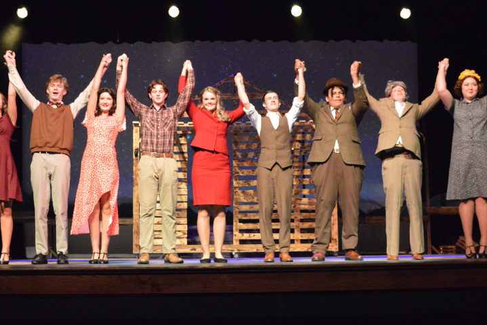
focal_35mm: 51
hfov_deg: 38.9
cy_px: 171
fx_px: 690
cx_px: 228
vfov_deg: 26.5
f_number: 4
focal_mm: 24
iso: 6400
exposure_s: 1/200
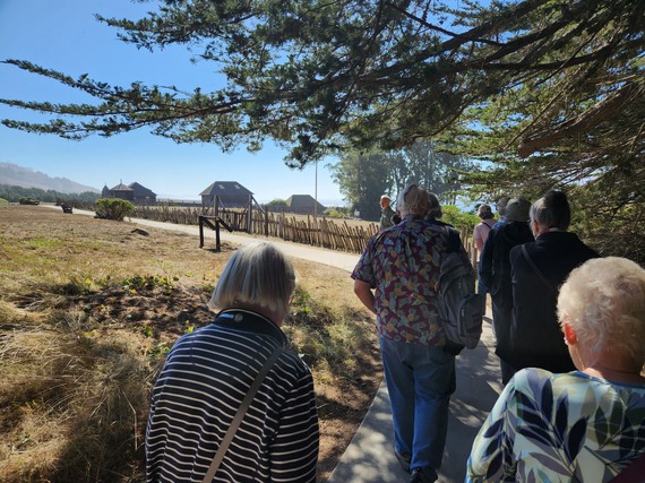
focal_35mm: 23
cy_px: 242
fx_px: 428
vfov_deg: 58.8
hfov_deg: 73.9
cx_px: 322
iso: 20
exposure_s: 1/1311
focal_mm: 5.4
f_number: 1.8
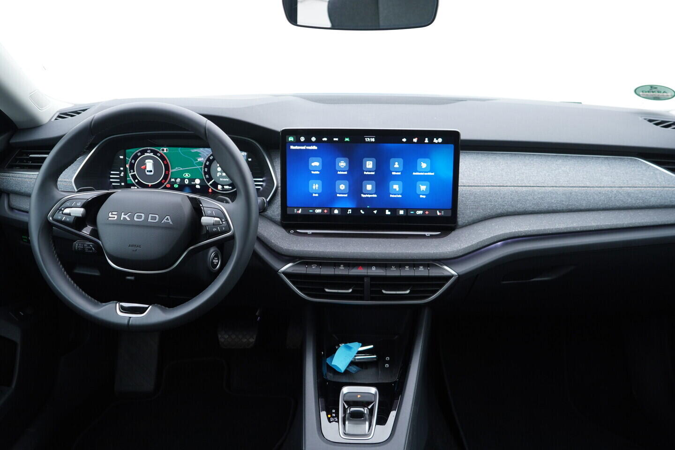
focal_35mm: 36
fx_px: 675
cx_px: 338
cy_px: 225
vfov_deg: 36.9
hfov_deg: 53.1
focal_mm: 24
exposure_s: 1/40
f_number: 2.8
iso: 200
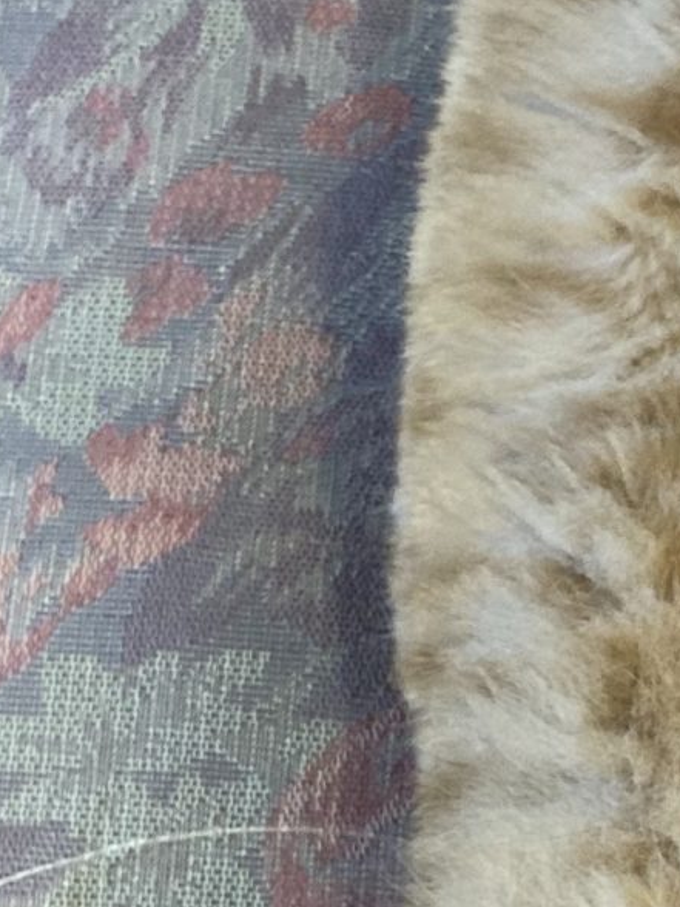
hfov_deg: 11.9
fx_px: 3195
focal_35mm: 122
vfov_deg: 15.9
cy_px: 859
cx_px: 823
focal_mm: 3.99
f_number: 1.8
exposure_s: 1/30
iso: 400
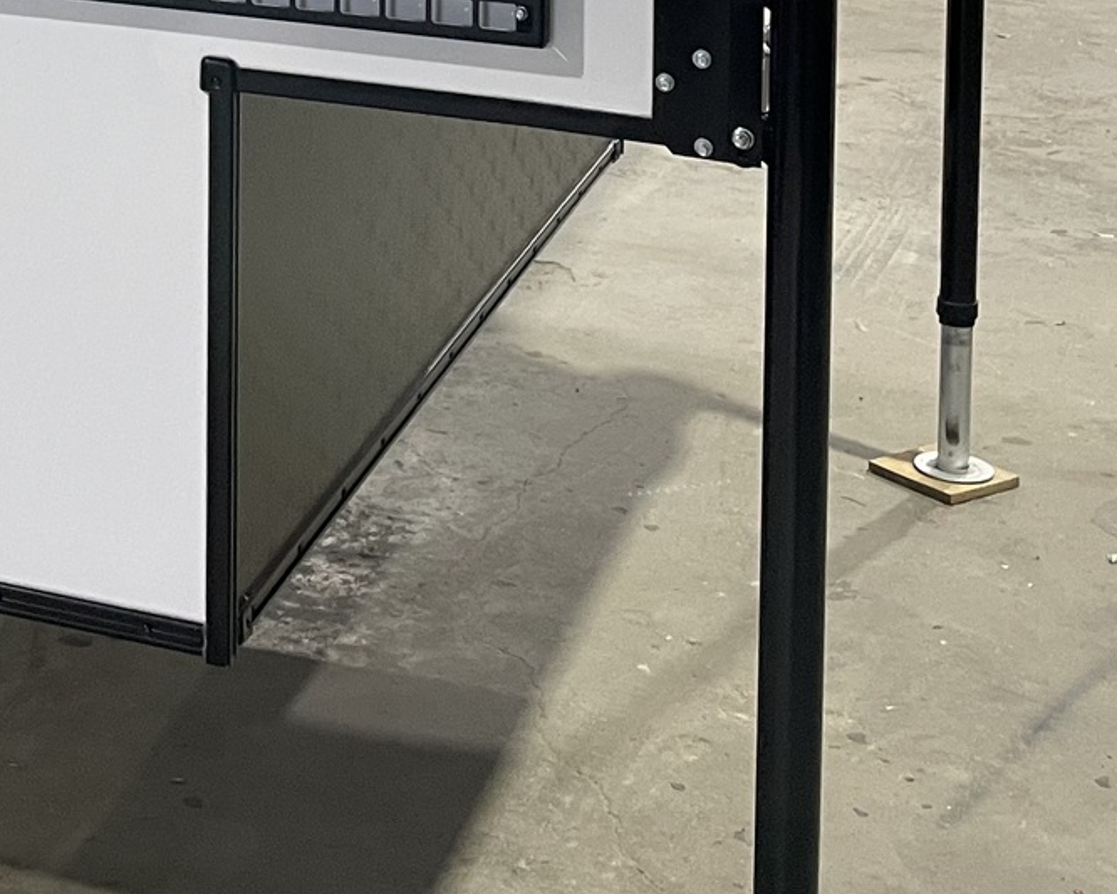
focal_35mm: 78
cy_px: -346
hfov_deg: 23.4
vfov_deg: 18.0
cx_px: -12
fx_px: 2579
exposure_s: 1/60
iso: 125
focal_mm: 4.2
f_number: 1.6
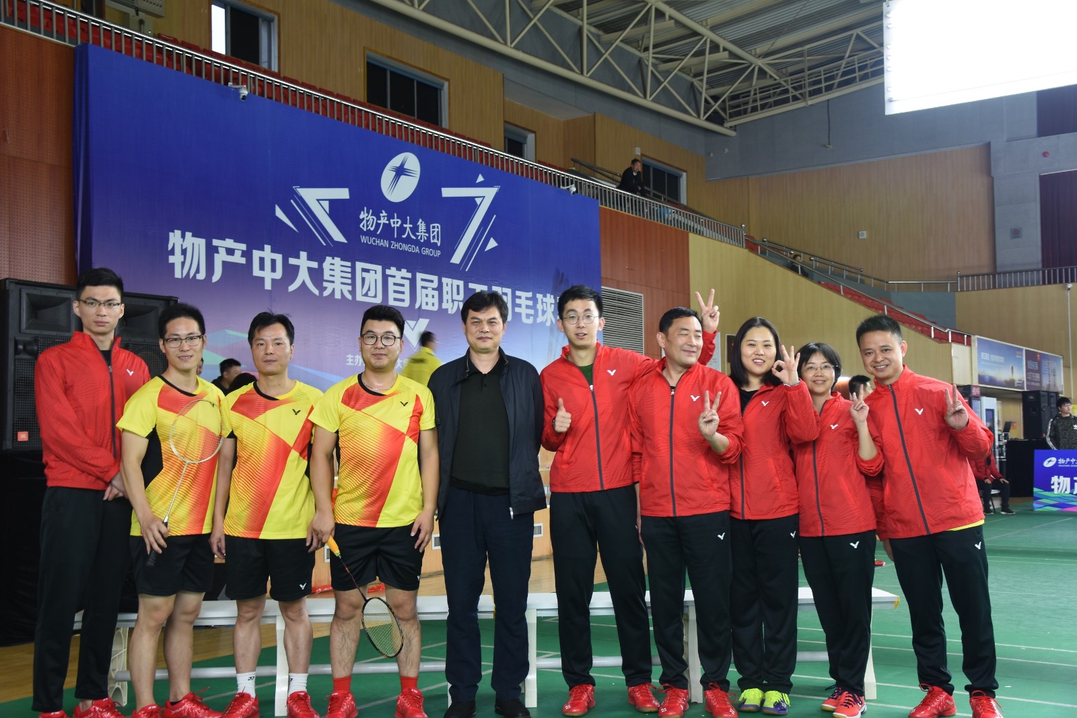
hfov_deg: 46.4
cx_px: 538
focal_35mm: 42
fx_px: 1256
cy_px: 359
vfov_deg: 31.9
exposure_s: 1/10
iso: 200
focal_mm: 28
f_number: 4
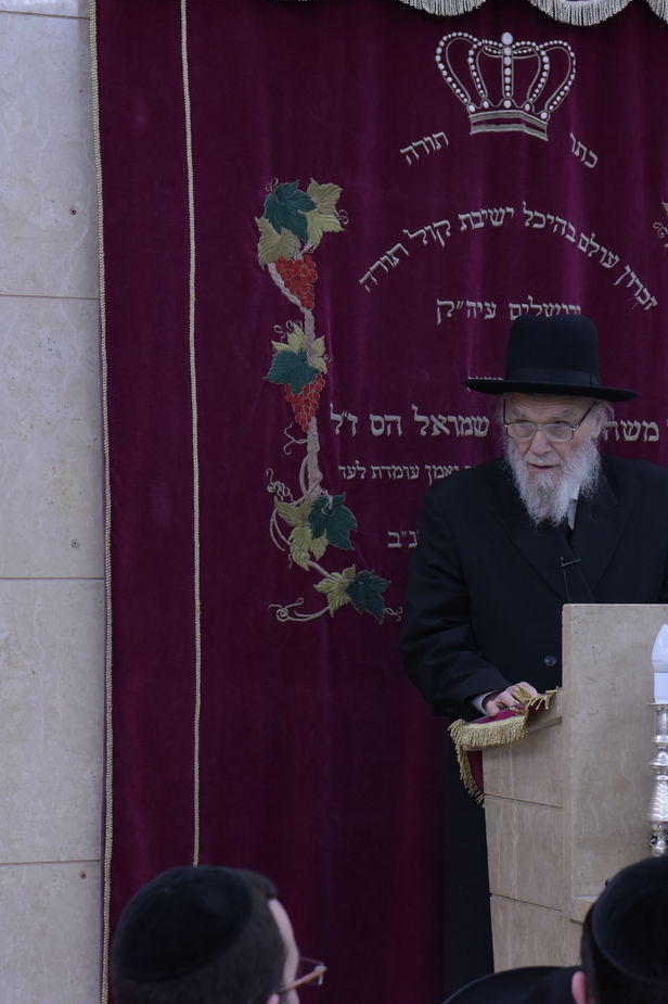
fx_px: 2952
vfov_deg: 19.3
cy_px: 499
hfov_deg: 12.8
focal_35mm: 106
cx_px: 551
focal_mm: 70
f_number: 6.3
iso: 3200
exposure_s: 1/160
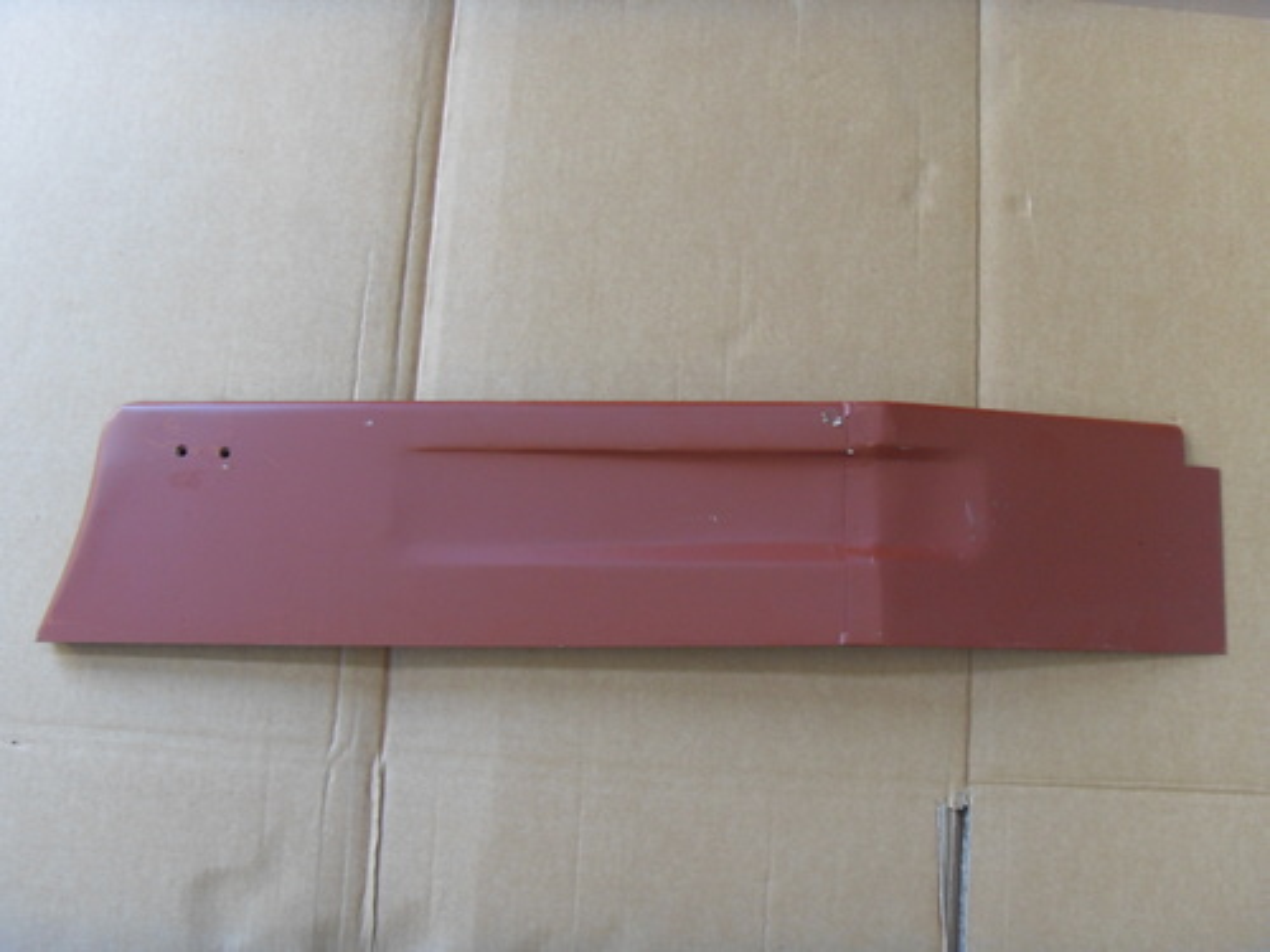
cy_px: 476
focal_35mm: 39
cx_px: 635
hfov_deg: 47.9
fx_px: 1431
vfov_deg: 36.8
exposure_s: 1/20
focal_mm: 6.6
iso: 200
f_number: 3.5
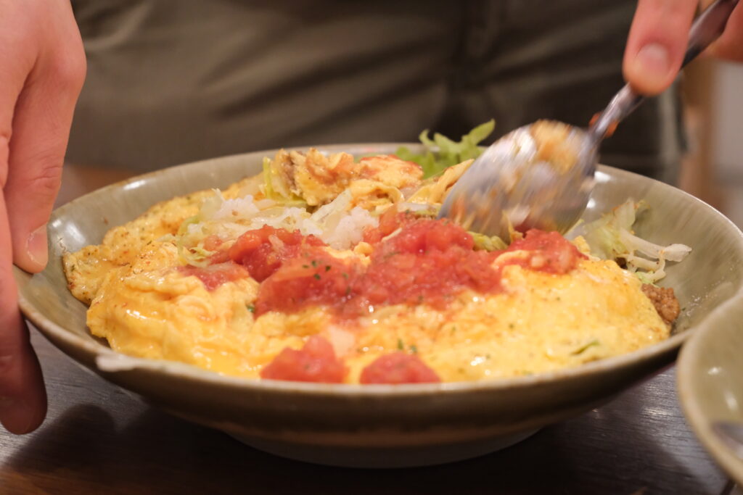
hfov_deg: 27.0
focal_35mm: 75
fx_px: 1548
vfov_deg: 18.2
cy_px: 248
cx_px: 372
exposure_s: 1/150
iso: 5000
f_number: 4.8
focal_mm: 50
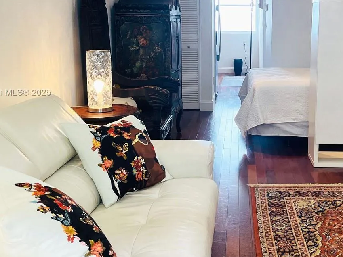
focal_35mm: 49
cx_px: 244
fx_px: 486
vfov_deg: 29.5
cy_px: 93
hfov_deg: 38.2
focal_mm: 5.1
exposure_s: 1/120
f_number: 1.6
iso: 64
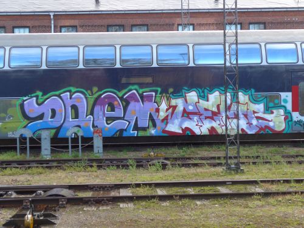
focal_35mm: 59
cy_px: 114
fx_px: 518
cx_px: 152
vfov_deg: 24.8
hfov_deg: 32.7
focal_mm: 12
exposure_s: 1/80
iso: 80
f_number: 3.5
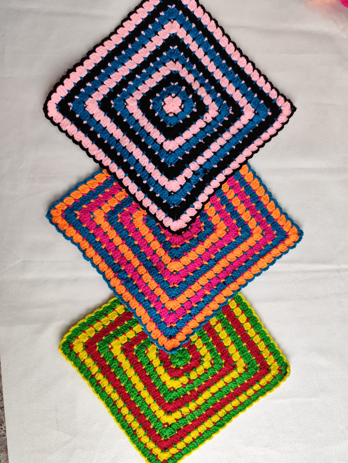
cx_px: 174
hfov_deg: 58.9
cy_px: 232
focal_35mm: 23
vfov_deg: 73.9
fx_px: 308
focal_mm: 6.19
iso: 800
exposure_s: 1/100
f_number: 1.65
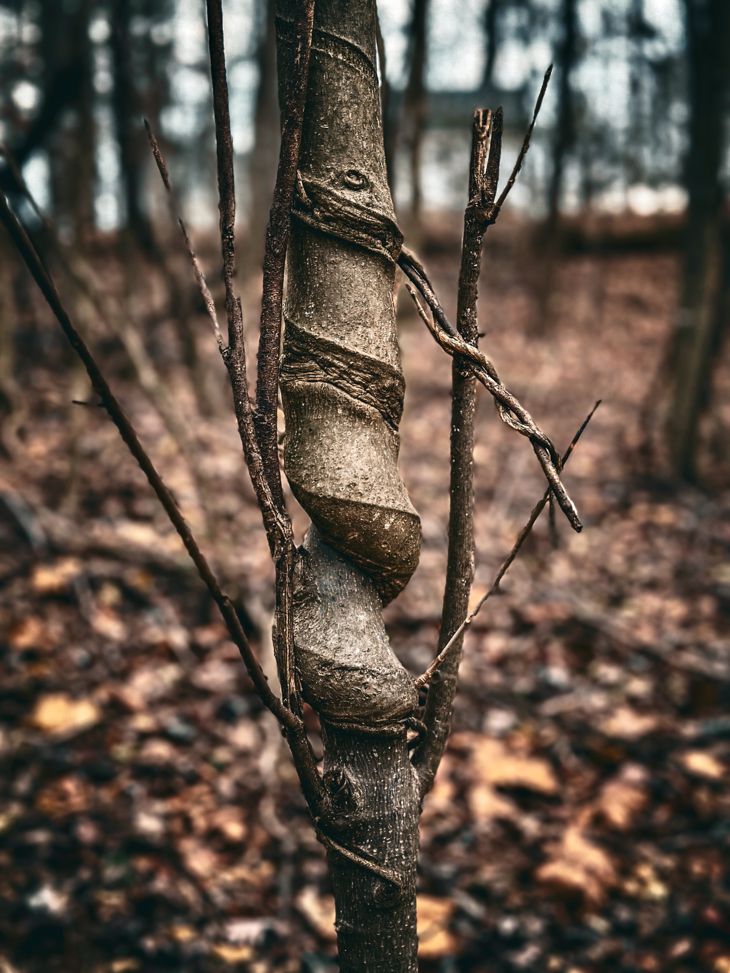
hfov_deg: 30.3
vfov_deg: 39.7
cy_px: 486
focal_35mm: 48
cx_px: 365
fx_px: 1350
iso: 80
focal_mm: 6.86
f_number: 1.8
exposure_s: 1/210
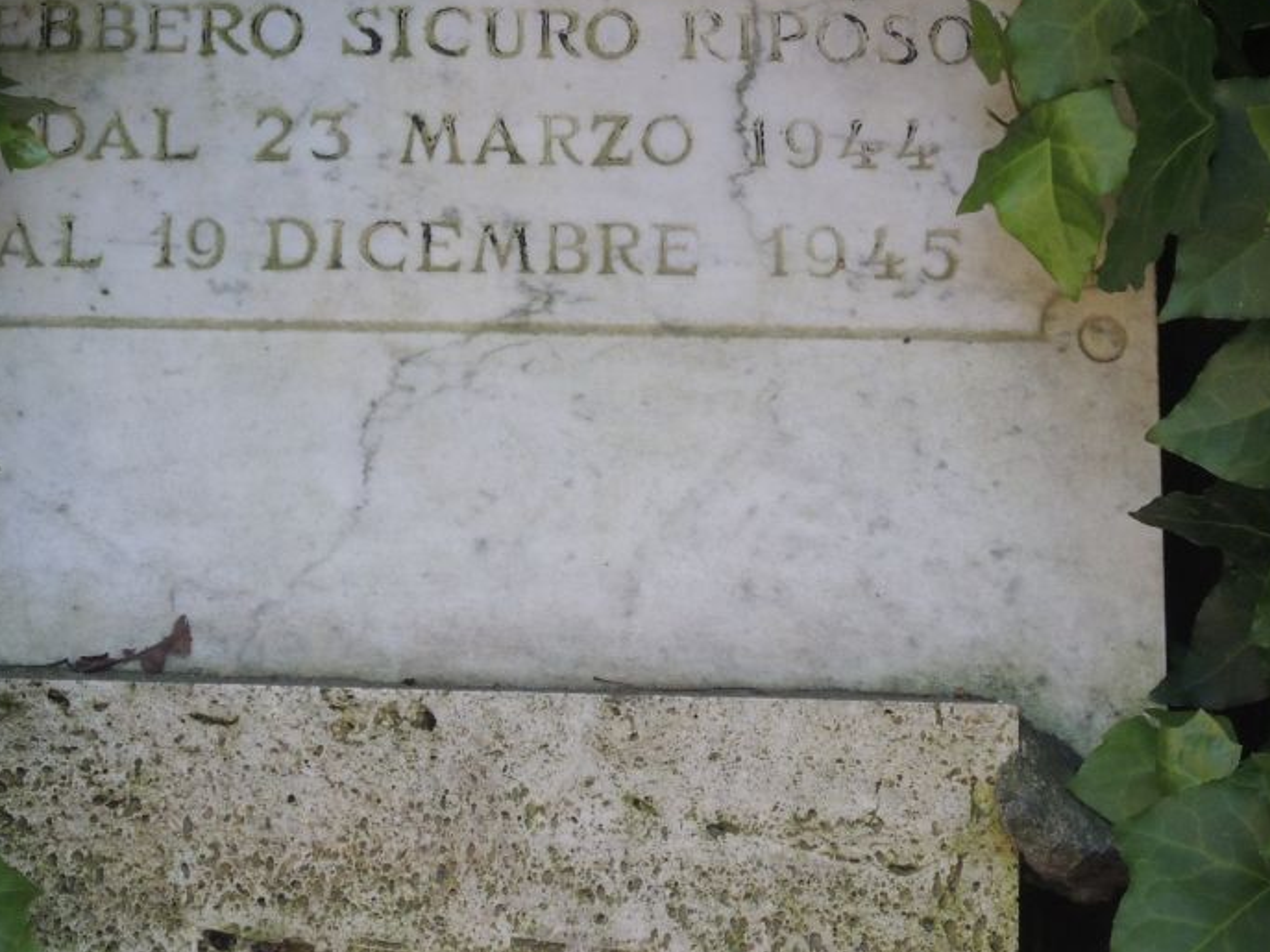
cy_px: 360
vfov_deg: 10.0
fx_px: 5466
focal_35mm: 149
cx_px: 460
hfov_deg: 13.2
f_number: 5.5
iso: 400
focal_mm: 17.9
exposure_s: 1/100
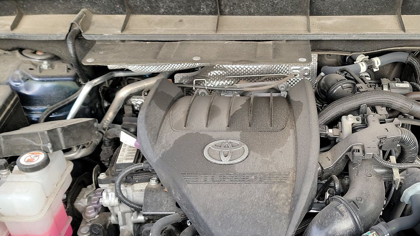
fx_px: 457
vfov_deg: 28.7
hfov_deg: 48.9
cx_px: 265
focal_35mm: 41
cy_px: 167
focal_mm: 6.7
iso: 74
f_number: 1.8
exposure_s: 1/59
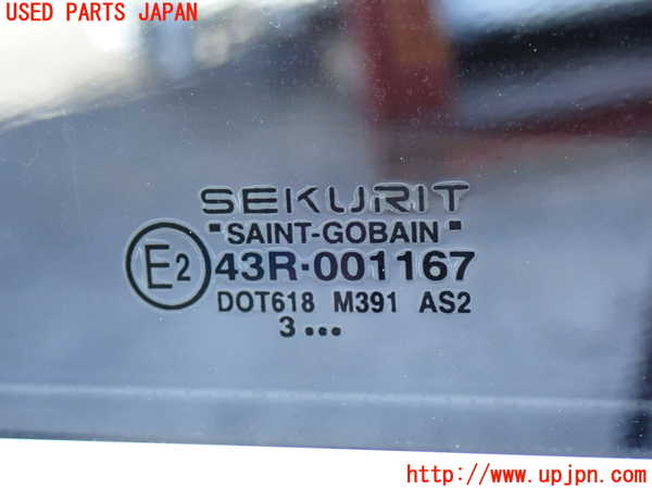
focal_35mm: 77
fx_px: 1450
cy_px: 244
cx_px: 326
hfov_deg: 25.3
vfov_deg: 19.1
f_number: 4.1
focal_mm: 13.65
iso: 400
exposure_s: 1/80
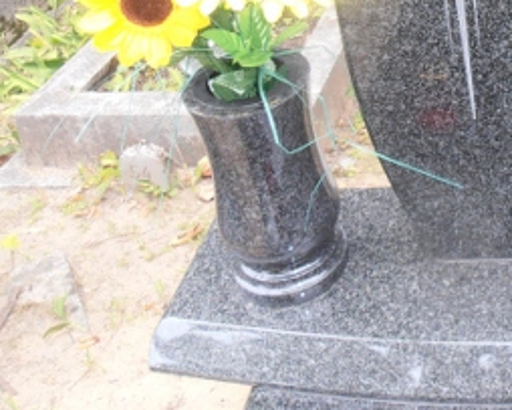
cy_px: -34
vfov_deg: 24.2
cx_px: 542
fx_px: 894
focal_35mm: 59
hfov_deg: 29.3
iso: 125
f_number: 3
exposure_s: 1/30
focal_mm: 4.2
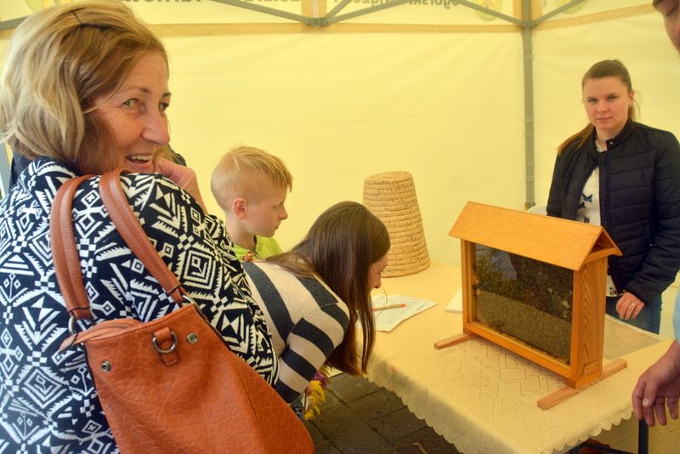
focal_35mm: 27
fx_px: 510
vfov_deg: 48.0
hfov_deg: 67.4
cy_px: 227
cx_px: 340
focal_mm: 18
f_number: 6.3
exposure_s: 1/160
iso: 200
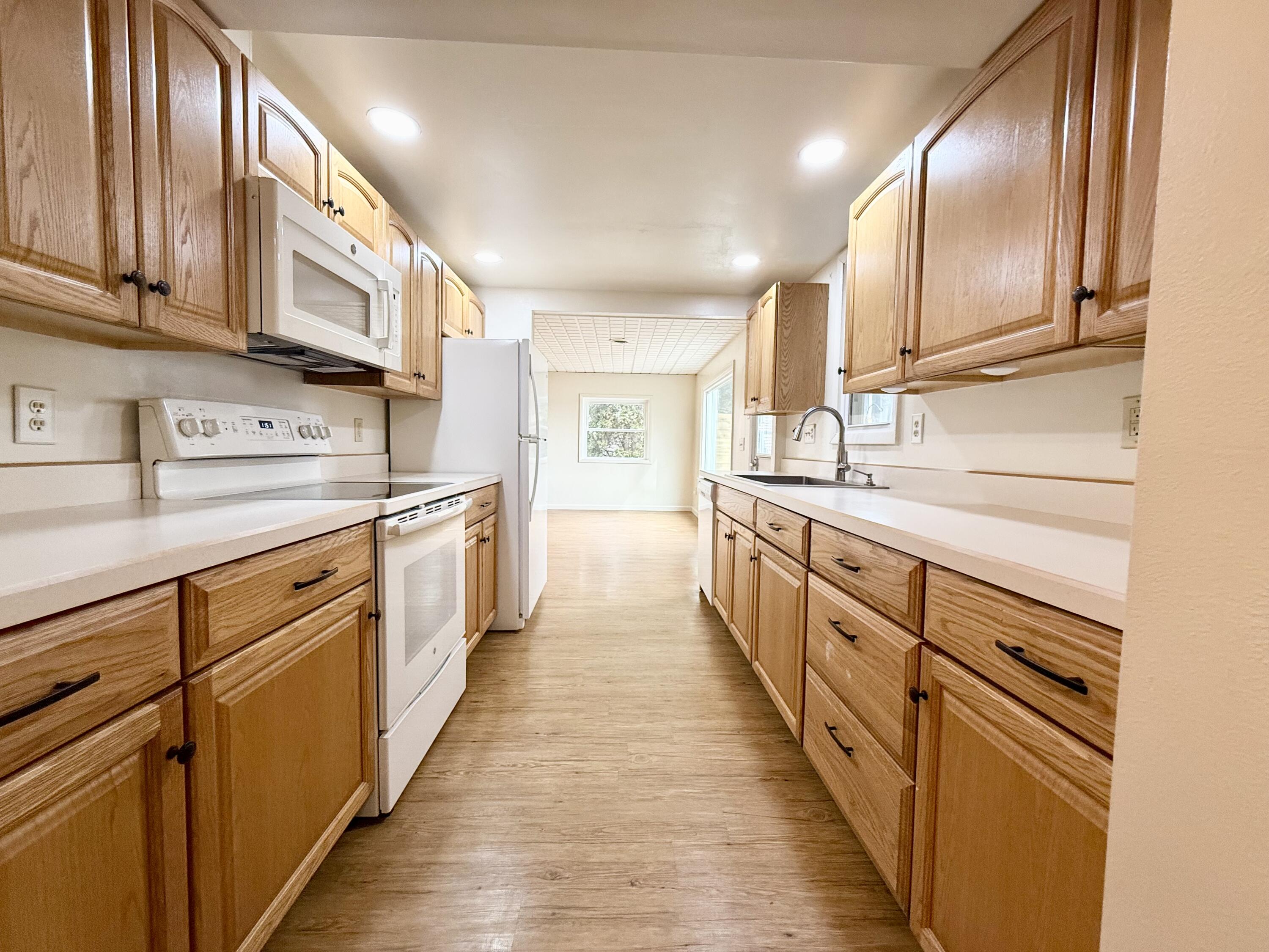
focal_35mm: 14
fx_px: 513
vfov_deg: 85.7
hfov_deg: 102.1
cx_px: 634
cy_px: 476
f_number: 2.2
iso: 160
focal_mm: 2.22
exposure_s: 1/120
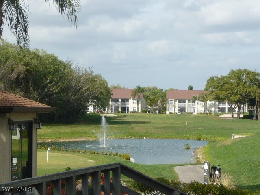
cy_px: 98
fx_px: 789
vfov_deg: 14.1
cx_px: 130
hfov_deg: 18.7
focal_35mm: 105
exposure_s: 1/800
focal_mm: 11.1
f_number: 4.5
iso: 100
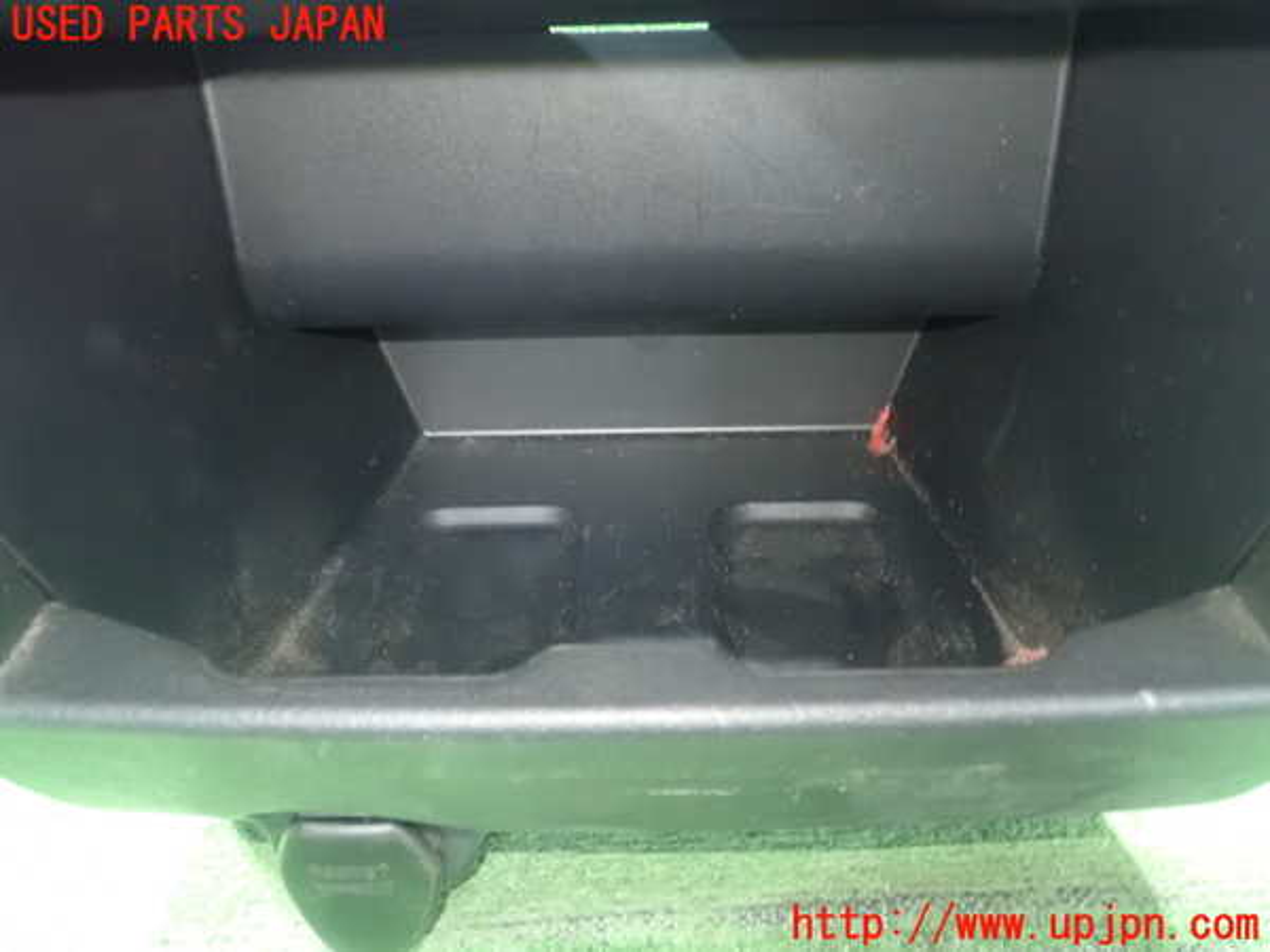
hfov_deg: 60.0
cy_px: 476
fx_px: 1101
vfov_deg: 46.8
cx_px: 635
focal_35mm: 30
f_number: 2.3
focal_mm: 5.5
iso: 1600
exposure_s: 1/20
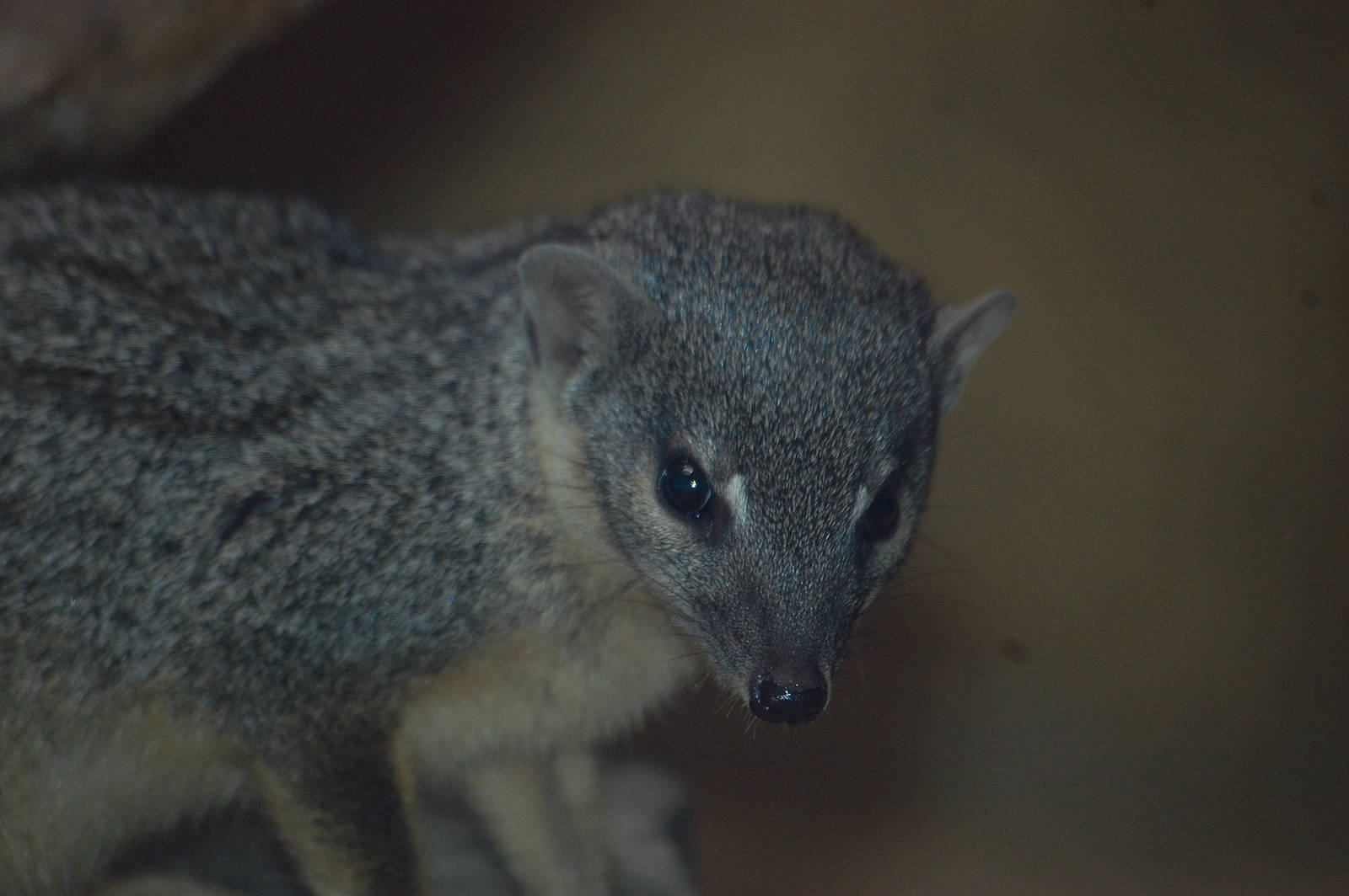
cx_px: 674
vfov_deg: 4.6
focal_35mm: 300
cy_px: 448
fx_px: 11232
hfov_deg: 6.9
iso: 400
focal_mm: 200
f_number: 5.6
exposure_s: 1/60
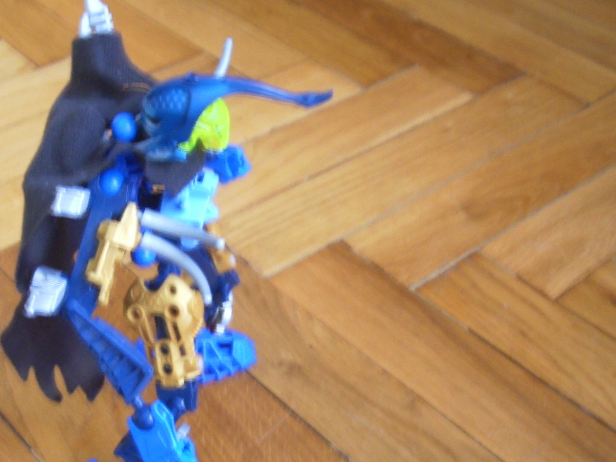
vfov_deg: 29.0
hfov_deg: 37.6
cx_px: 185
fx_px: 890
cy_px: 295
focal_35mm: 50
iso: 50
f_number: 2.8
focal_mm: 5.99
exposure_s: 1.3
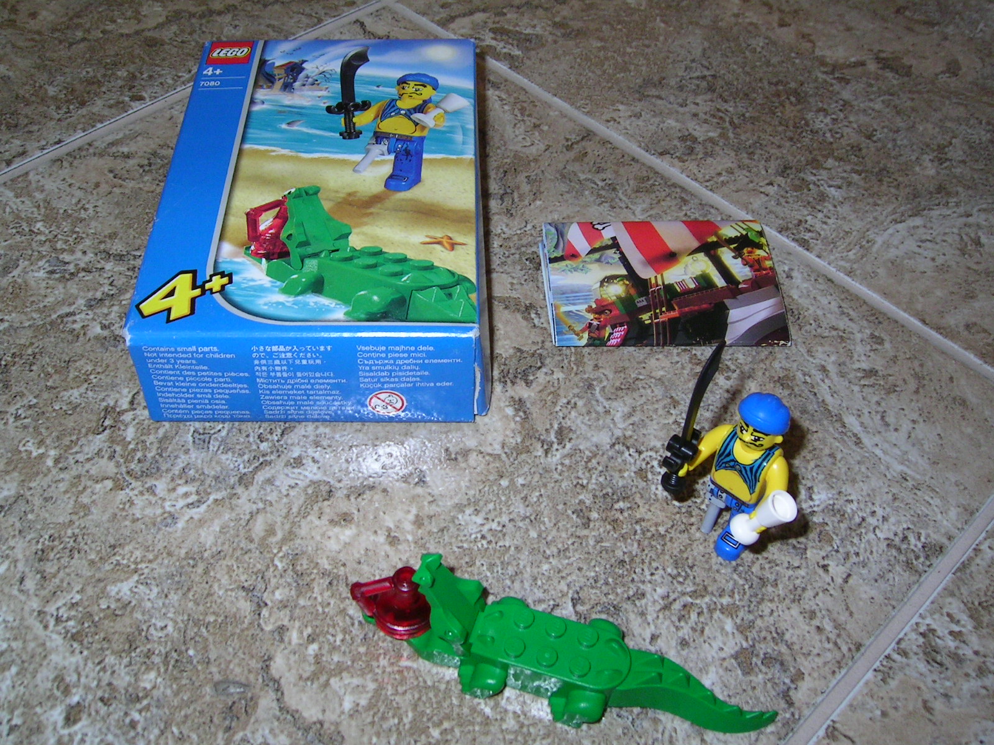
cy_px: 372
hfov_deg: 51.4
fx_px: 1034
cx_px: 497
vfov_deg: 39.7
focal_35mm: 36
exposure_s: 1/30
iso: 100
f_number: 4.8
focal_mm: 5.6
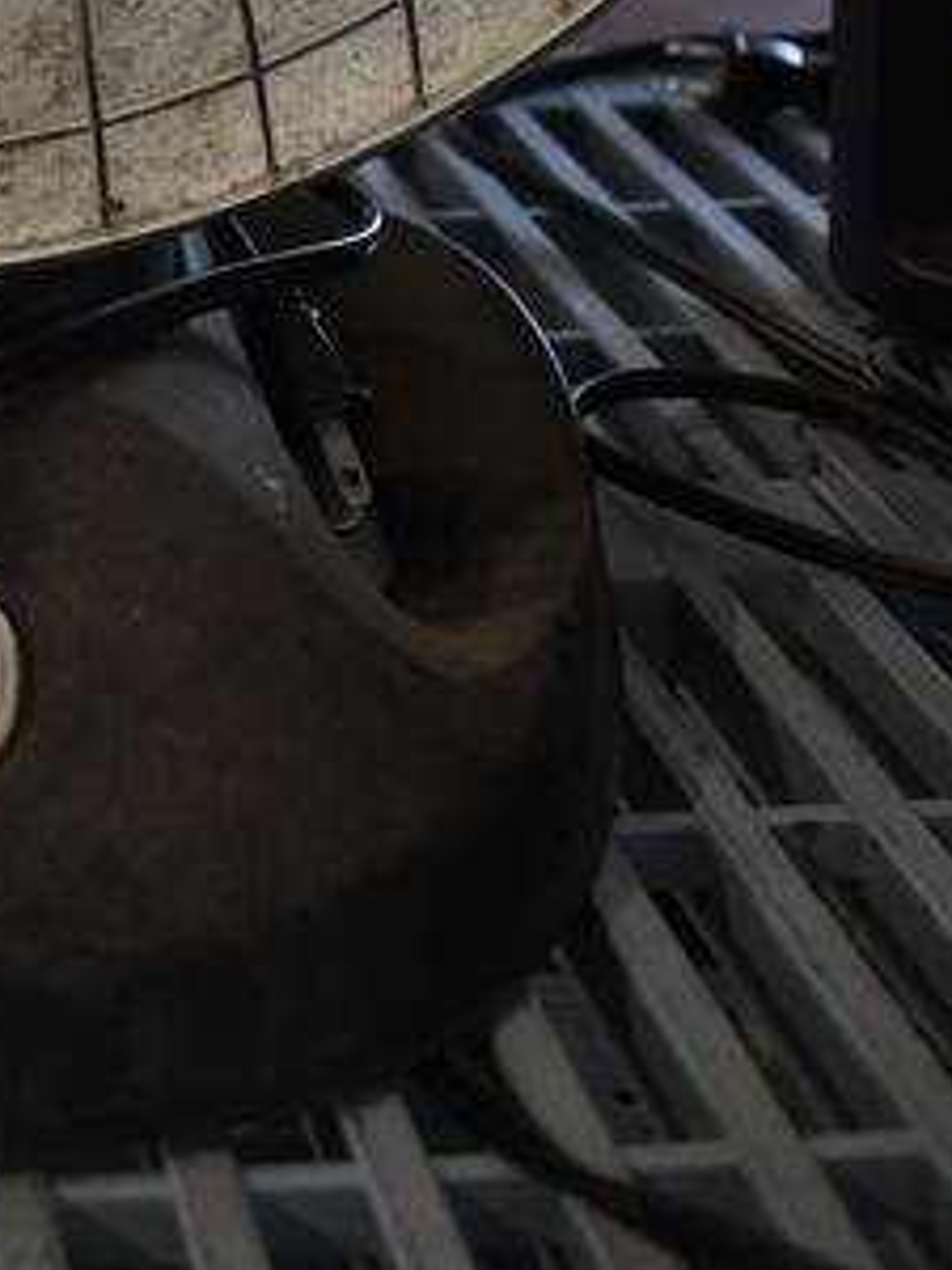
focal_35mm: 79
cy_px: -353
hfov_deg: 17.8
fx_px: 2897
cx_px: -195
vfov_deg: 22.3
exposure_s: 1/30
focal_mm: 18
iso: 140
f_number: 3.5
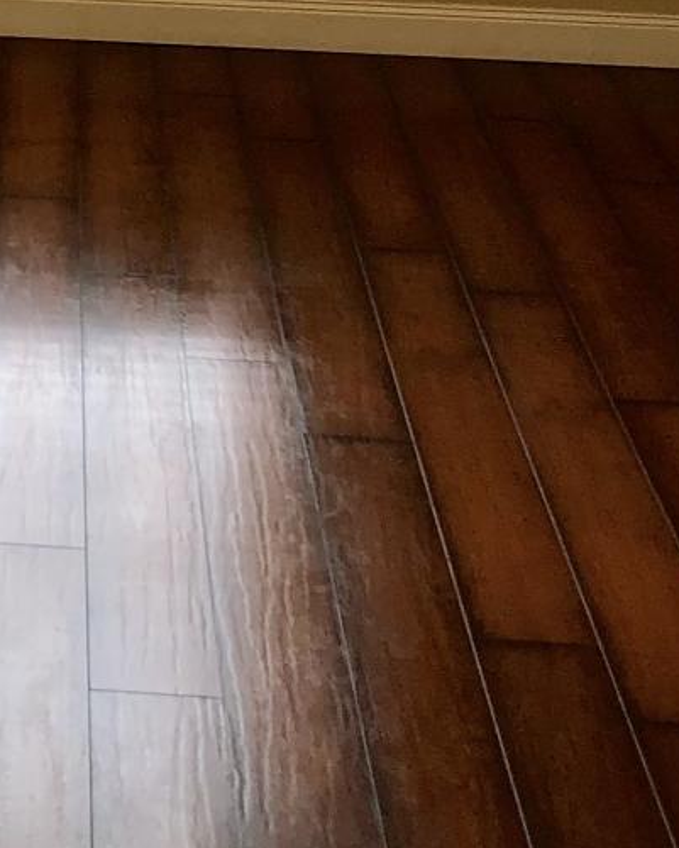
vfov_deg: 17.4
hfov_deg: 13.7
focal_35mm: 109
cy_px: 135
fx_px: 2737
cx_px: -141
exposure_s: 1/15
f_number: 1.8
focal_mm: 3.99
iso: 40
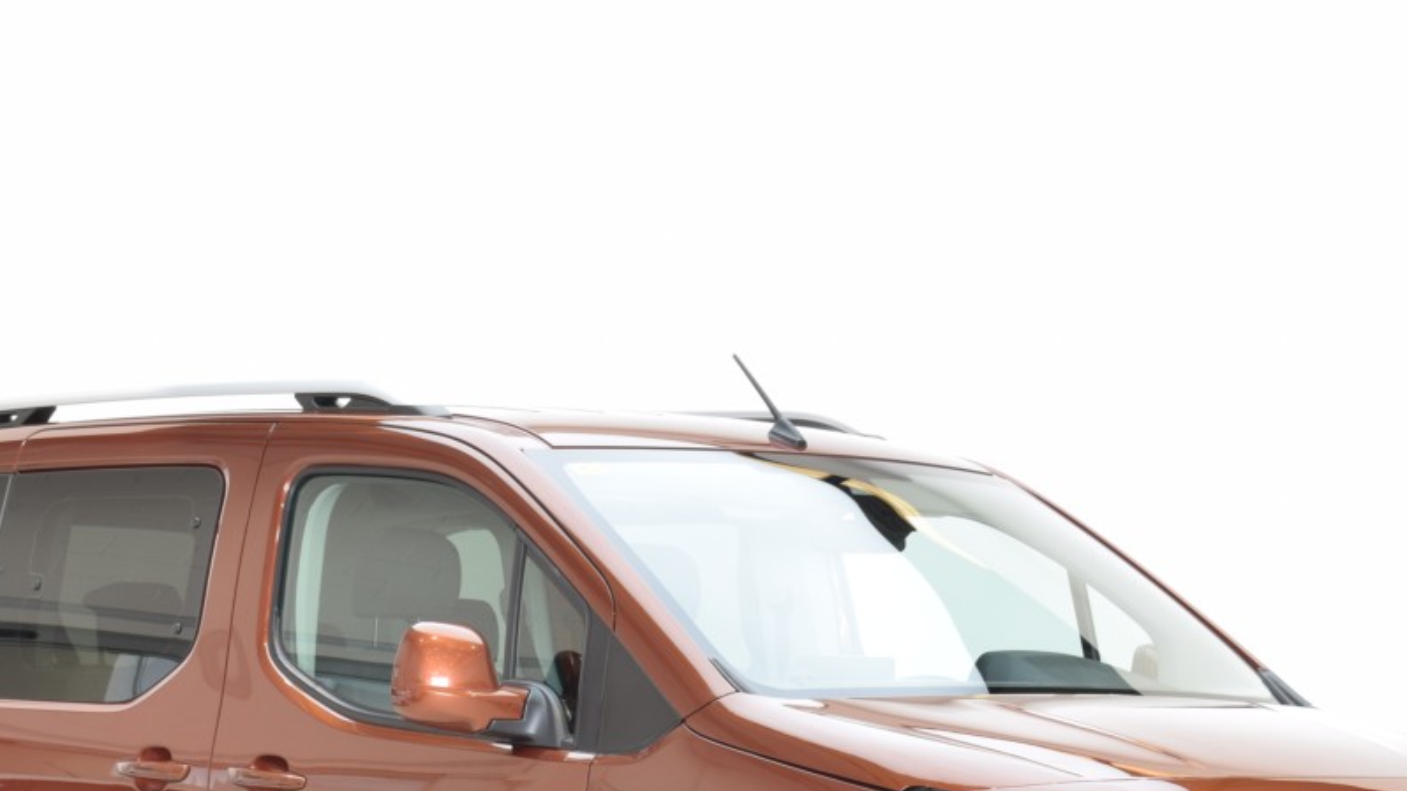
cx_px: 635
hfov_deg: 17.3
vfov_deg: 9.7
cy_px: 791
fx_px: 4627
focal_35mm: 124
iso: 100
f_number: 10
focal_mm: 42
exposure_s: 1/2.5
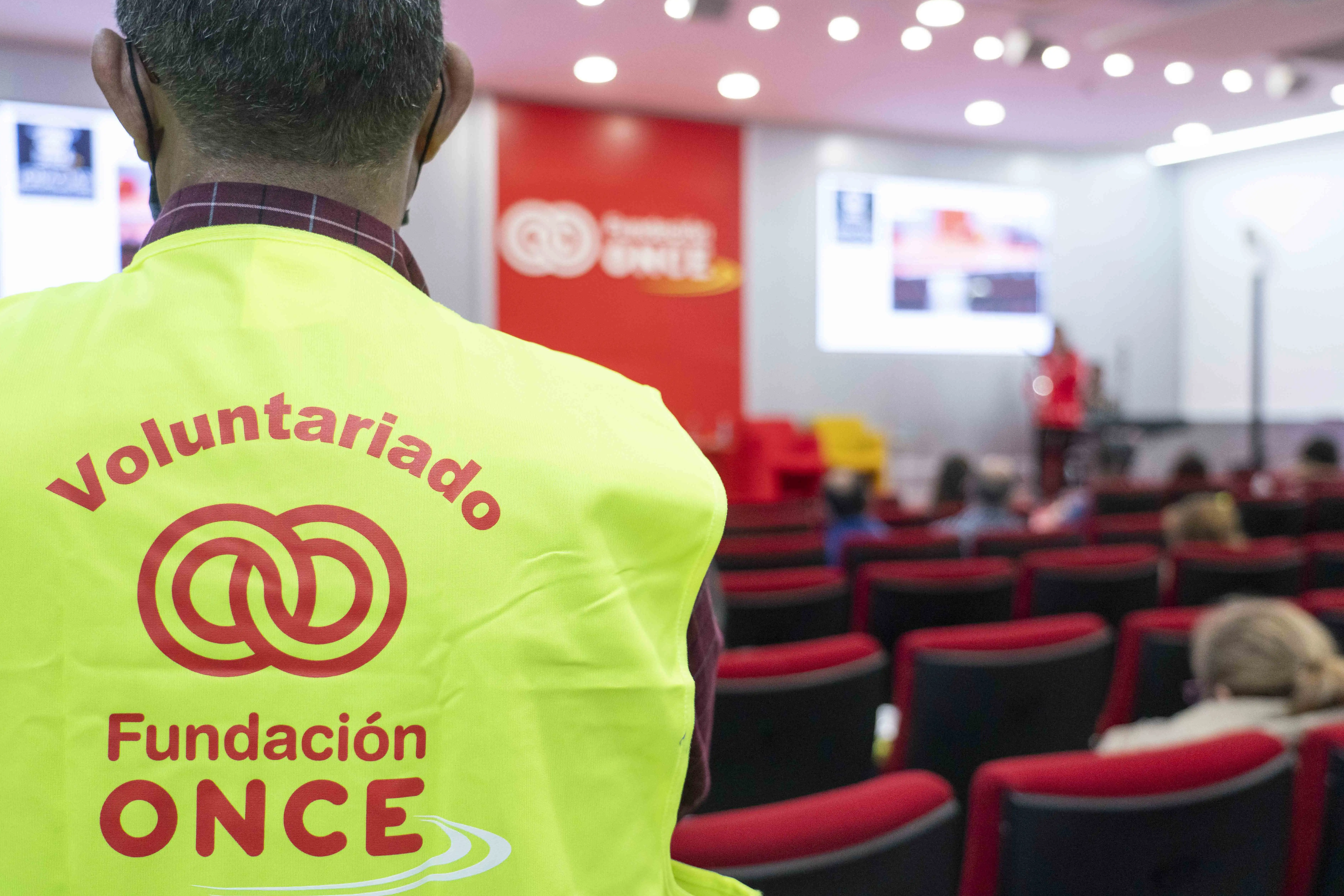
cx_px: 674
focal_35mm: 39
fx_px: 1456
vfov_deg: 34.2
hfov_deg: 49.5
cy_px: 462
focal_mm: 37
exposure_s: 1/250
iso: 3200
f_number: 4
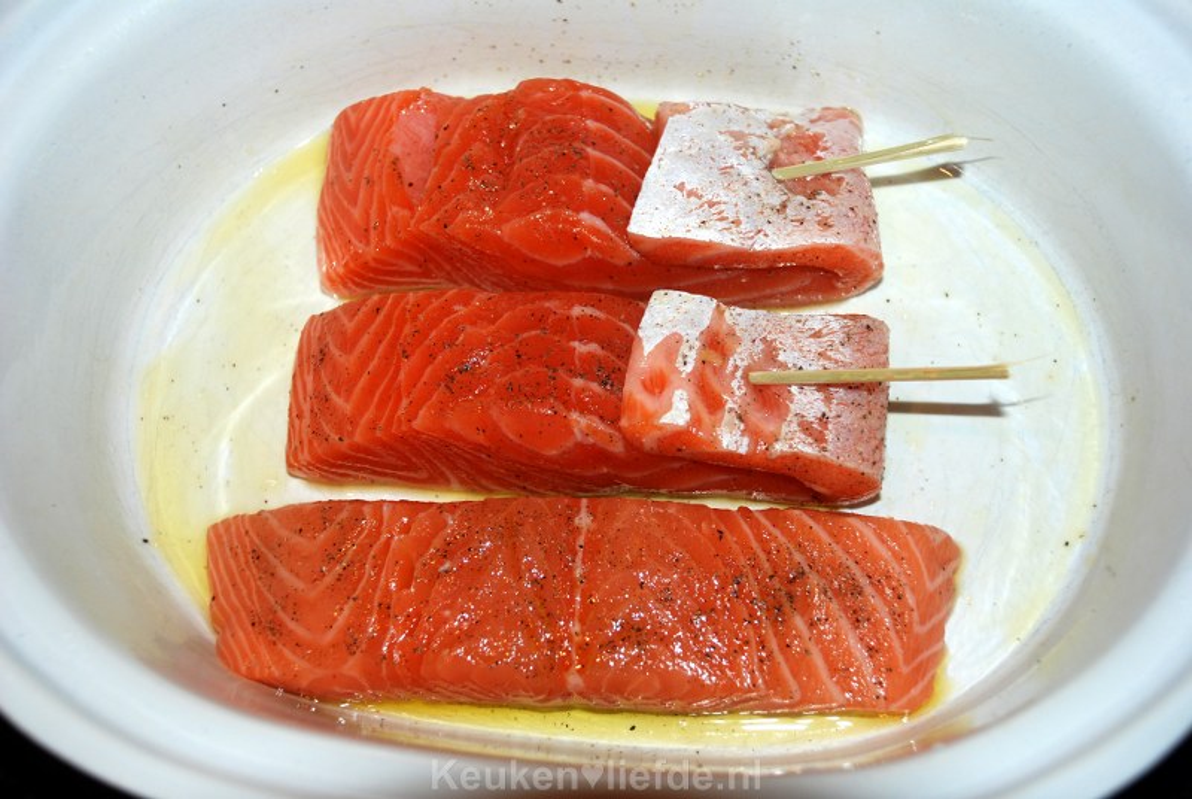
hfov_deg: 35.0
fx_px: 1890
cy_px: 400
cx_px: 596
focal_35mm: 57
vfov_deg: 23.9
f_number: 4.5
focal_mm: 38
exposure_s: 1/60
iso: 200
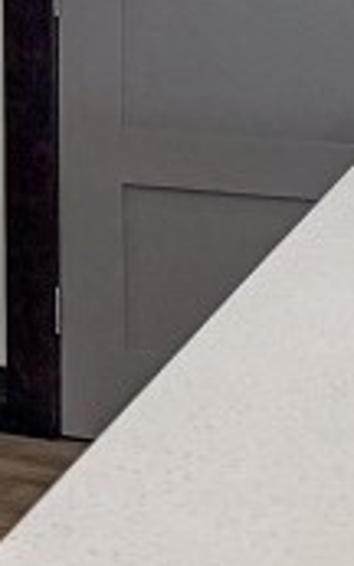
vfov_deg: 13.2
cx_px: -1249
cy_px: -226
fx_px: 2333
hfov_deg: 6.3
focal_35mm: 151
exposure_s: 1/120
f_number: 1.8
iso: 250
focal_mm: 6.76
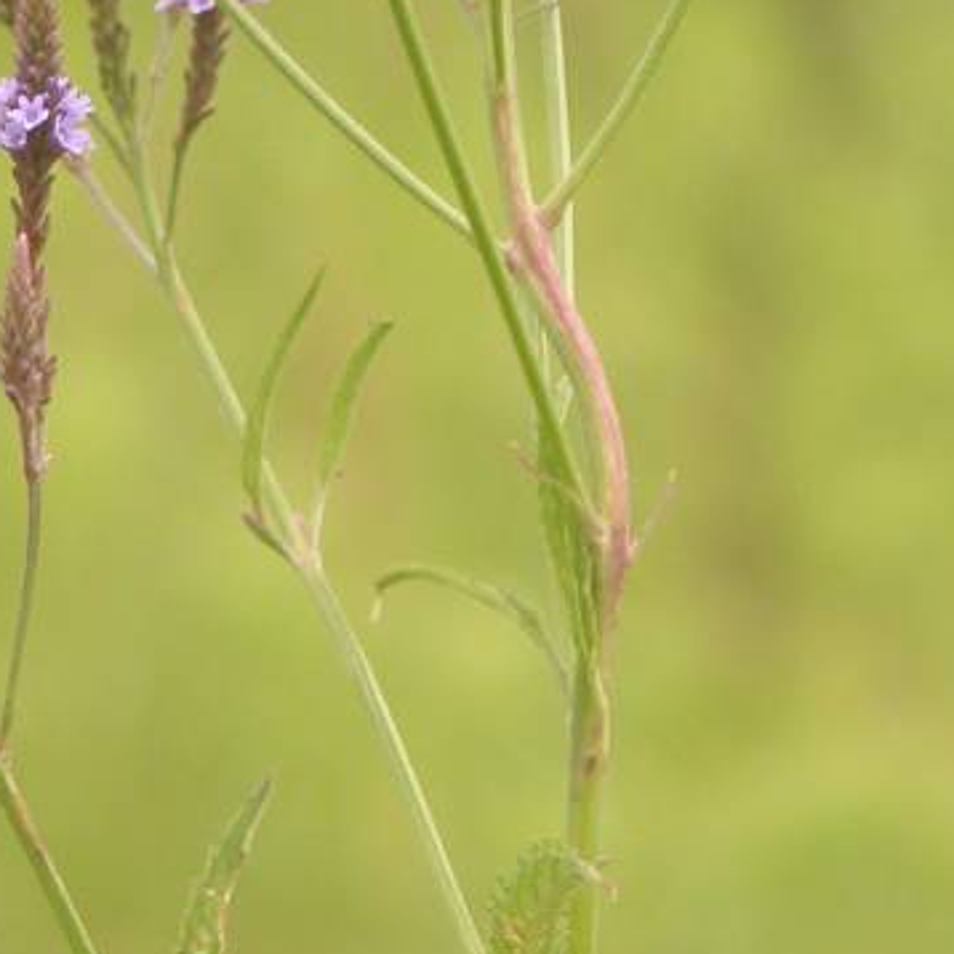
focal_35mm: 556
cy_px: -157
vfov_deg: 3.1
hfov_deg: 3.2
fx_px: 17336
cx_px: 346
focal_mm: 44.7
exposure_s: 1/402
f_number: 4
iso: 100
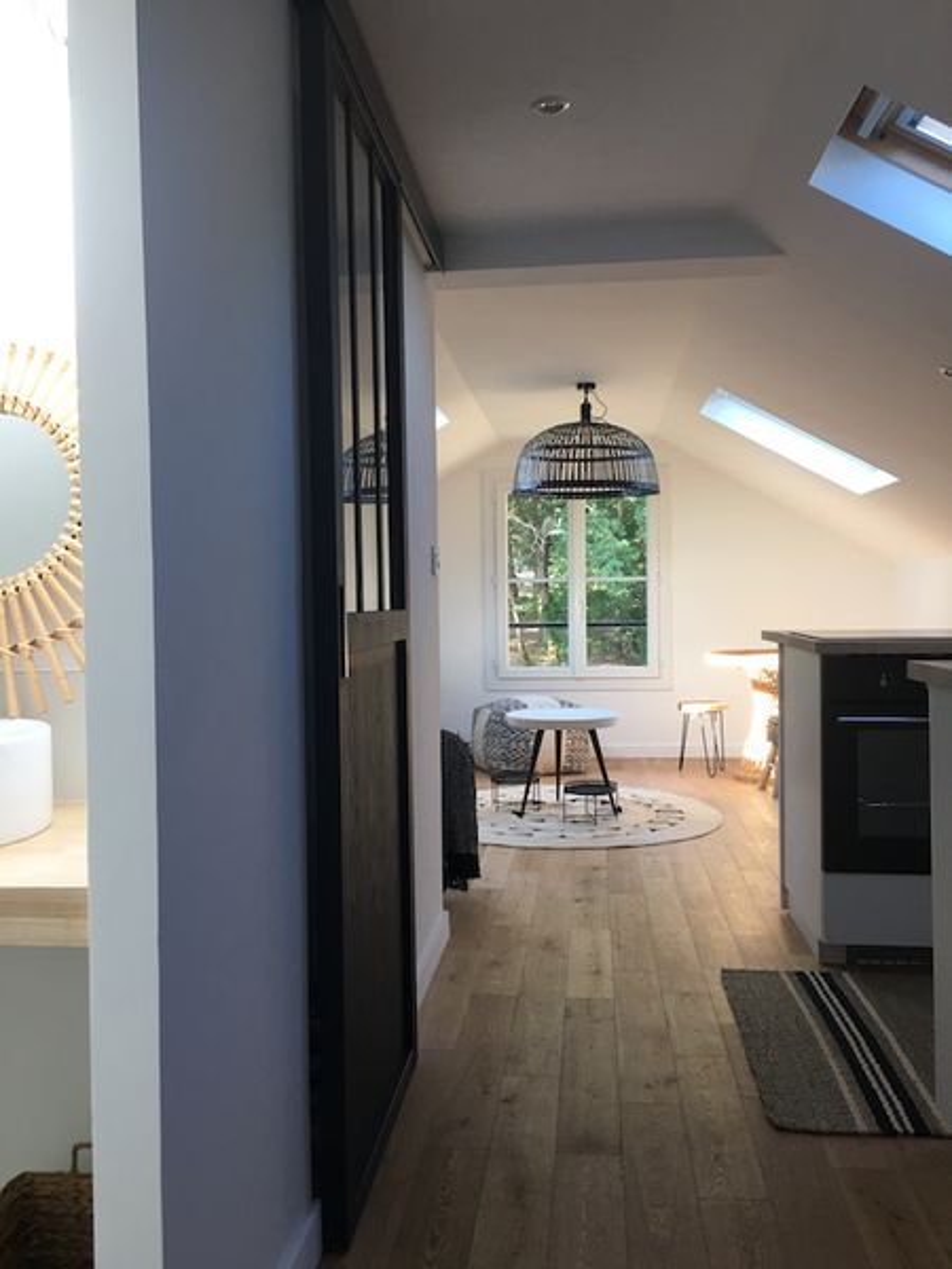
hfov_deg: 48.2
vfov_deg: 61.7
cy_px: 634
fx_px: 1063
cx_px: 476
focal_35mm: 29
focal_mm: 4.15
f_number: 2.2
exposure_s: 1/33
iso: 25
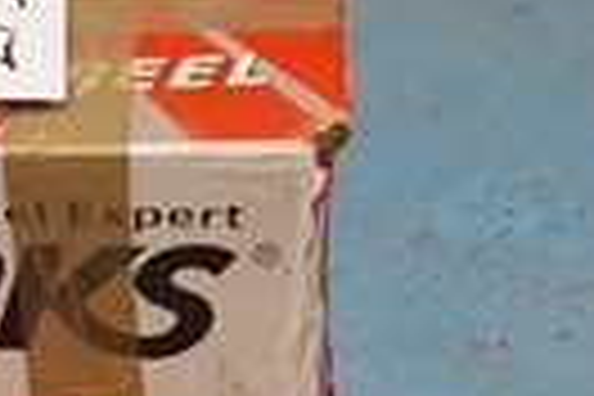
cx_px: -99
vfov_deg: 9.1
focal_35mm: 131
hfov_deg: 15.2
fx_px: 2161
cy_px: 1030
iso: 2500
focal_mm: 16
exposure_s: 1/160
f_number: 3.5
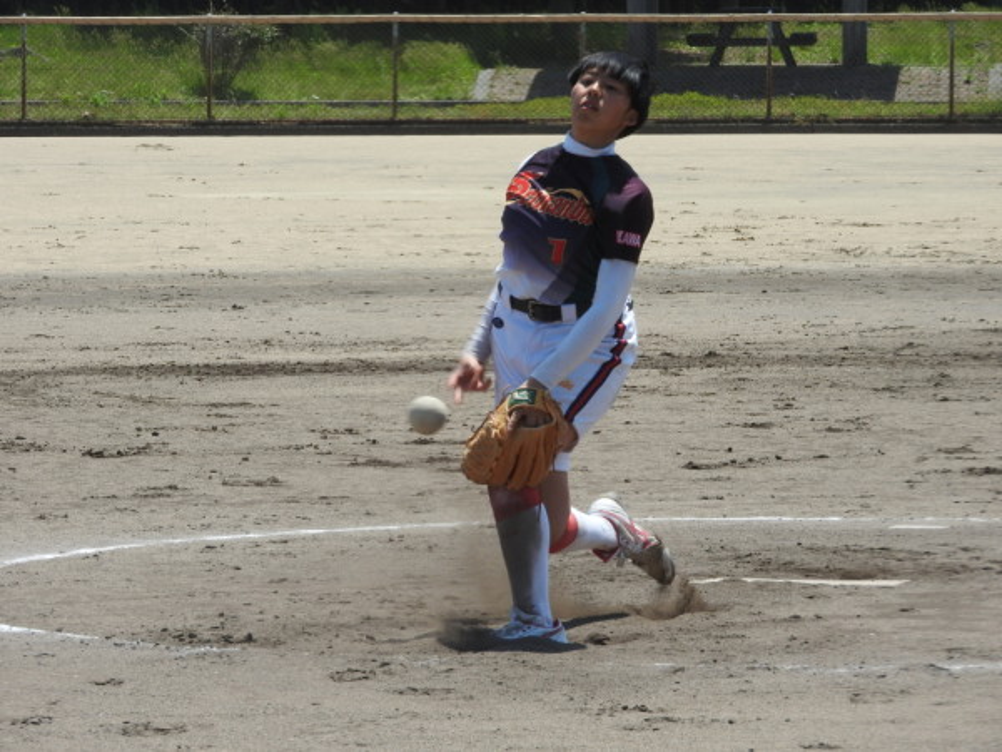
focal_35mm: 250
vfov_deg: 5.9
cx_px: 501
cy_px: 376
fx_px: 7237
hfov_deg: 7.9
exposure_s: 1/500
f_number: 5.5
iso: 100
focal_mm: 44.8
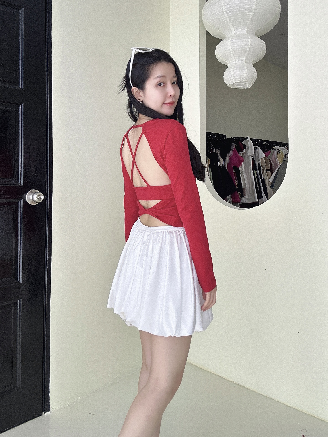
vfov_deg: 73.9
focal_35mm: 23
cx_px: 164
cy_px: 218
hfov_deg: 58.9
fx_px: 291
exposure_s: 1/121
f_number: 1.9
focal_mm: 2.69
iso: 64
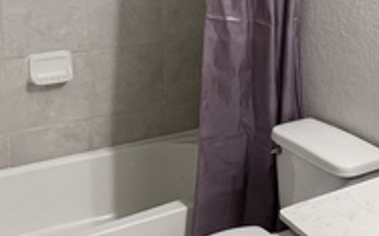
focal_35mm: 47
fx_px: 485
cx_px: 314
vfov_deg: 27.1
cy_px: 75
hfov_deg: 40.5
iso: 200
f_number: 1.8
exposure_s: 1/120
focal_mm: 1.57
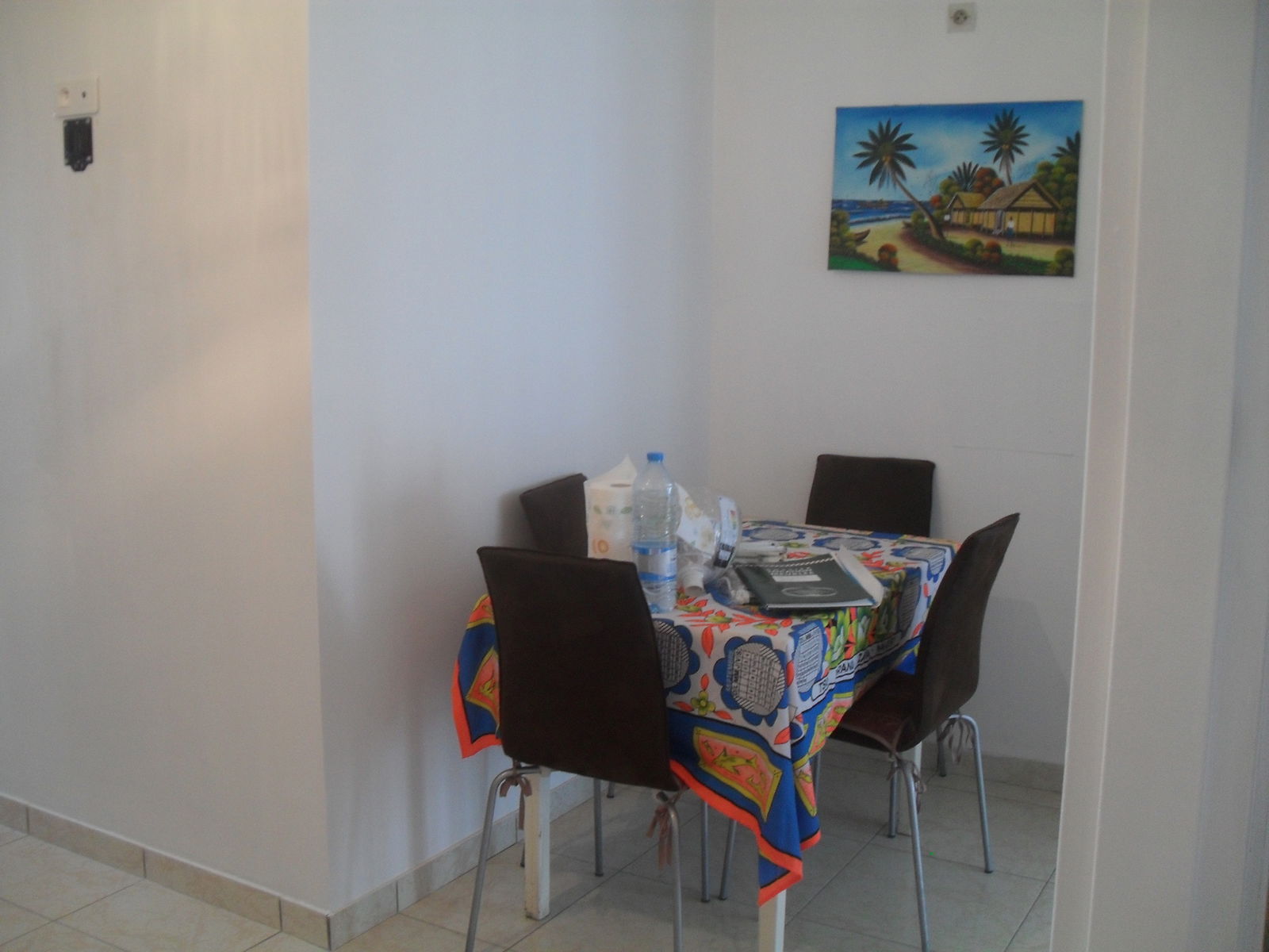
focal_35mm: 35
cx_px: 634
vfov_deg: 40.7
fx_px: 1283
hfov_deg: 52.6
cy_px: 476
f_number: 2.8
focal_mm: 6.2
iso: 160
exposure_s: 1/30
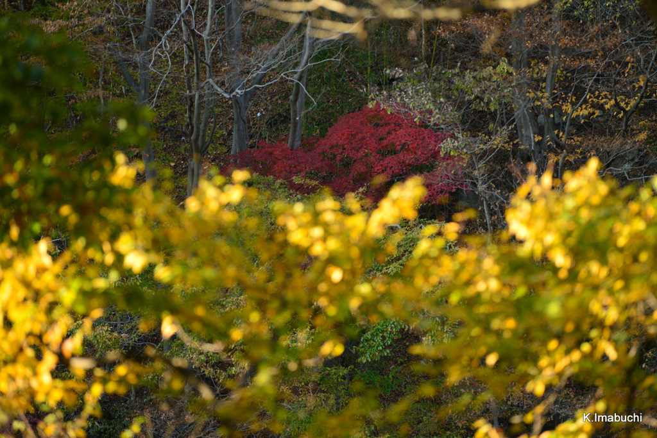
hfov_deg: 10.3
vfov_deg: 6.9
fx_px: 3650
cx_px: 328
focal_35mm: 200
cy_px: 219
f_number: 3.5
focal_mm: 200
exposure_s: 1/200
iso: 100
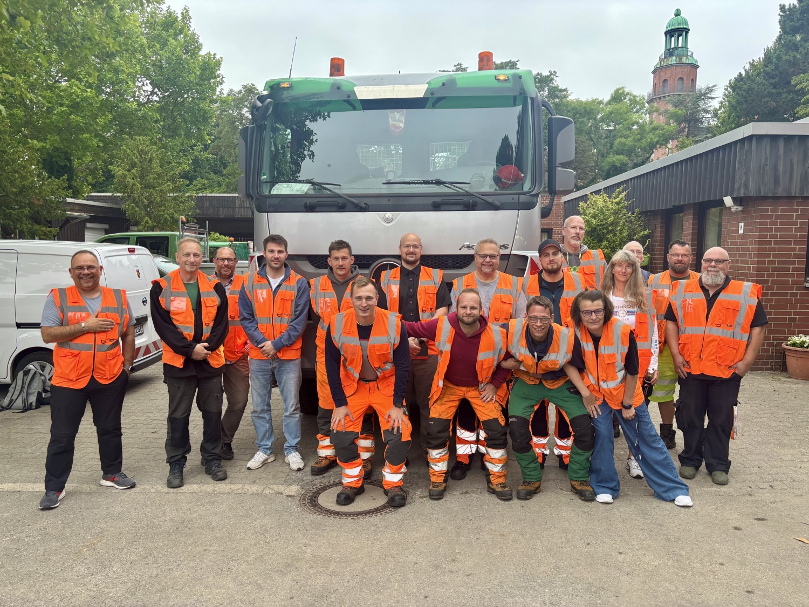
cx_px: 404
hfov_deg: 67.3
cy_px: 304
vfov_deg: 53.1
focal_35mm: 26
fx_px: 608
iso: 64
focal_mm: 5.96
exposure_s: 1/165
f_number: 1.6
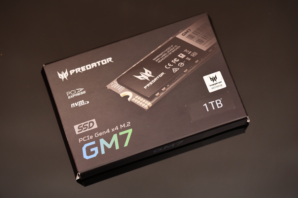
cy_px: 99
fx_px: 869
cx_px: 149
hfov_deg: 19.5
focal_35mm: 105
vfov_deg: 13.0
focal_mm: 105
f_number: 5.6
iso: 1600
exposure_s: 1/60
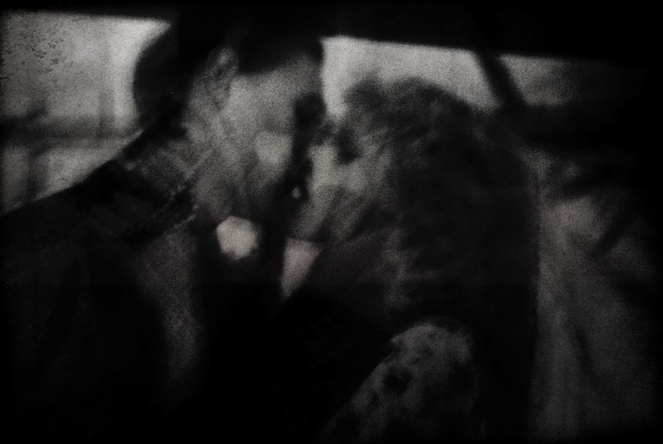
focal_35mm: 33
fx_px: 608
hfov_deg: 57.2
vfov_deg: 40.1
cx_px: 332
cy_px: 222
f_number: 3.8
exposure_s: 1/5
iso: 1600
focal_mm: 22
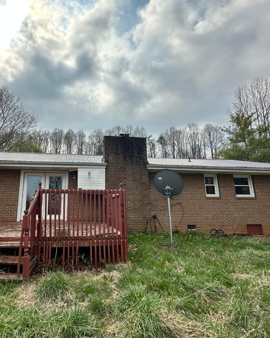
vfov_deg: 83.3
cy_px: 169
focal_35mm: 19
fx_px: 190
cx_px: 99
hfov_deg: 69.6
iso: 50
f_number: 2.2
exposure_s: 1/1984
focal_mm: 2.22
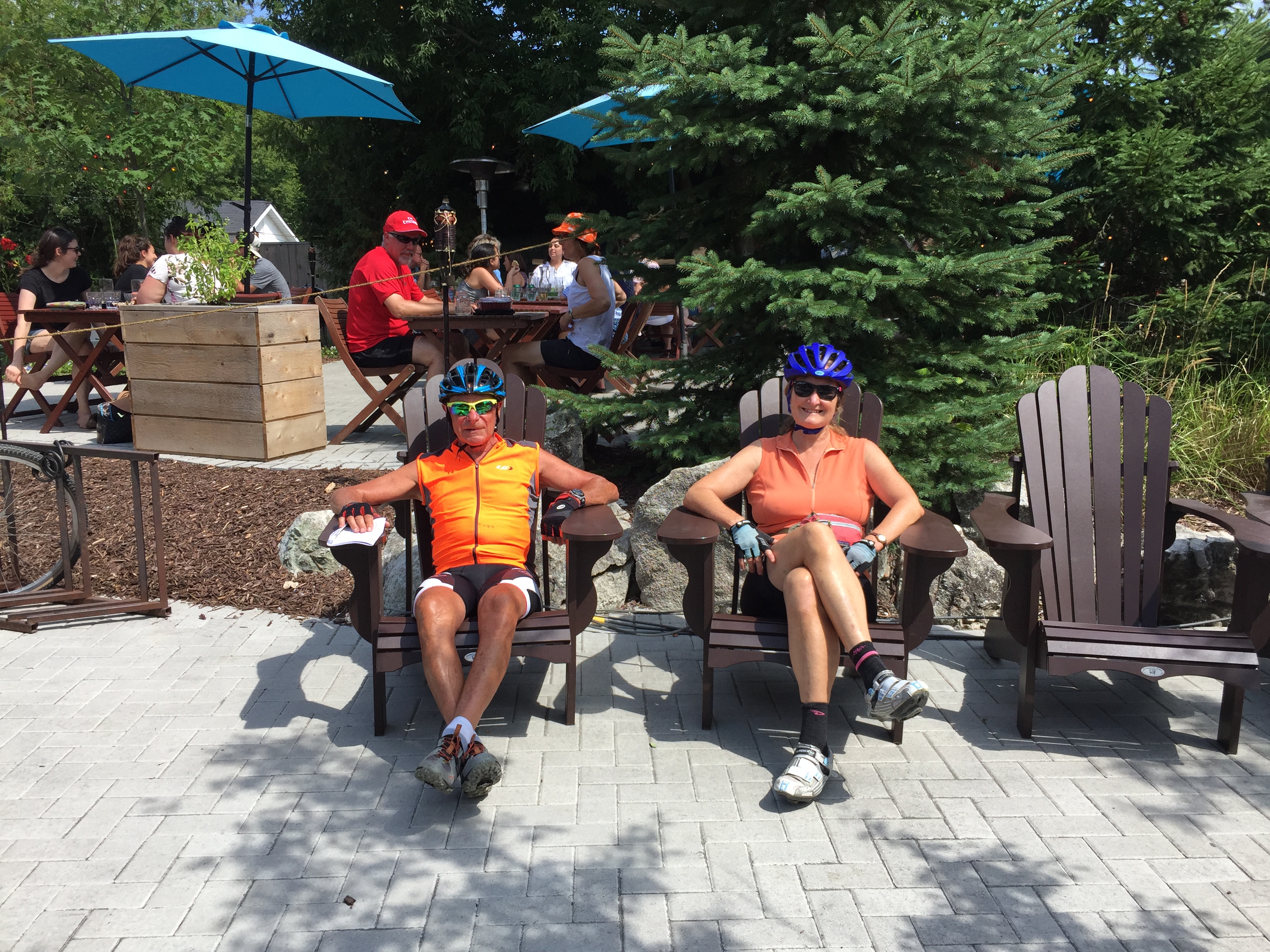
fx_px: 1064
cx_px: 635
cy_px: 476
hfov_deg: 61.7
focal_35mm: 29
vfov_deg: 48.2
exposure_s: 1/989
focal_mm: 4.15
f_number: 2.2
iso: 32
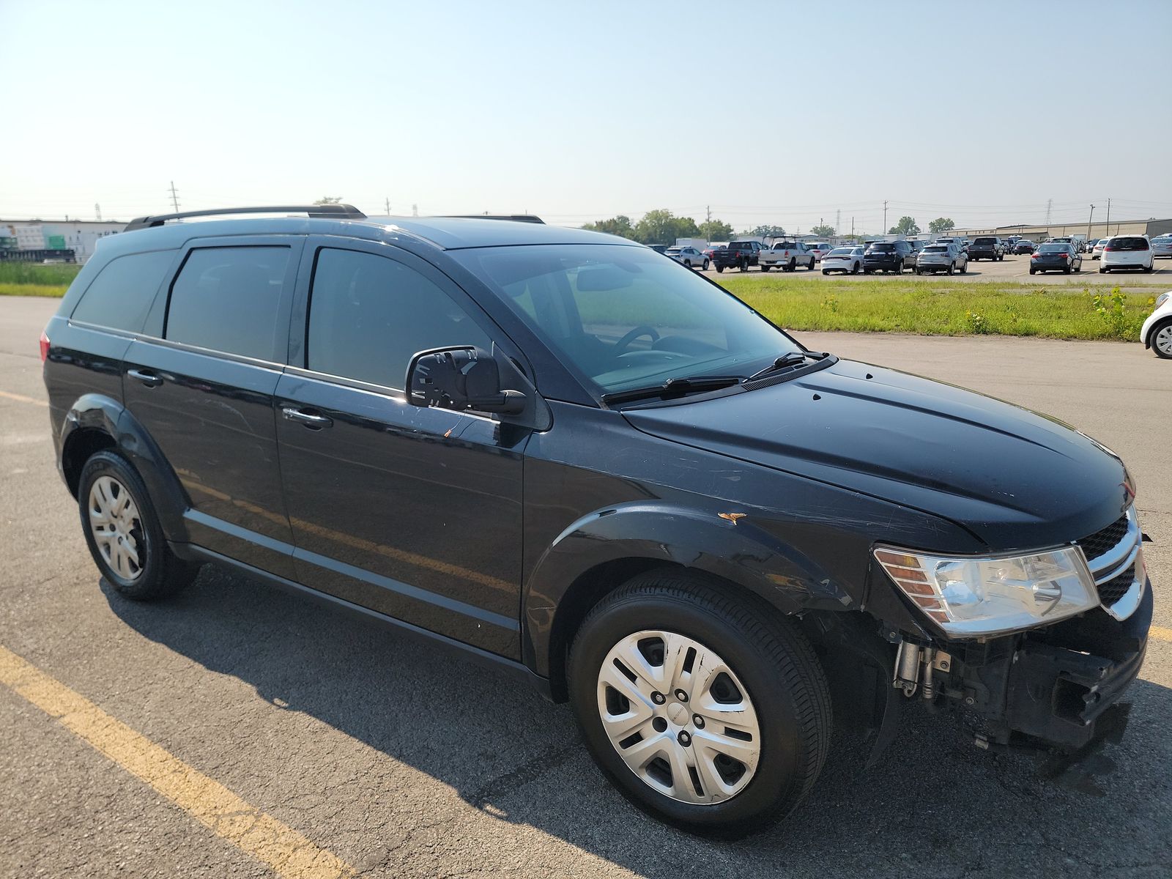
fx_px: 813
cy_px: 440
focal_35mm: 24
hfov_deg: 71.6
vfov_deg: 56.8
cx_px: 586
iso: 50
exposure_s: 1/800
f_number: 1.8
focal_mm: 6.7
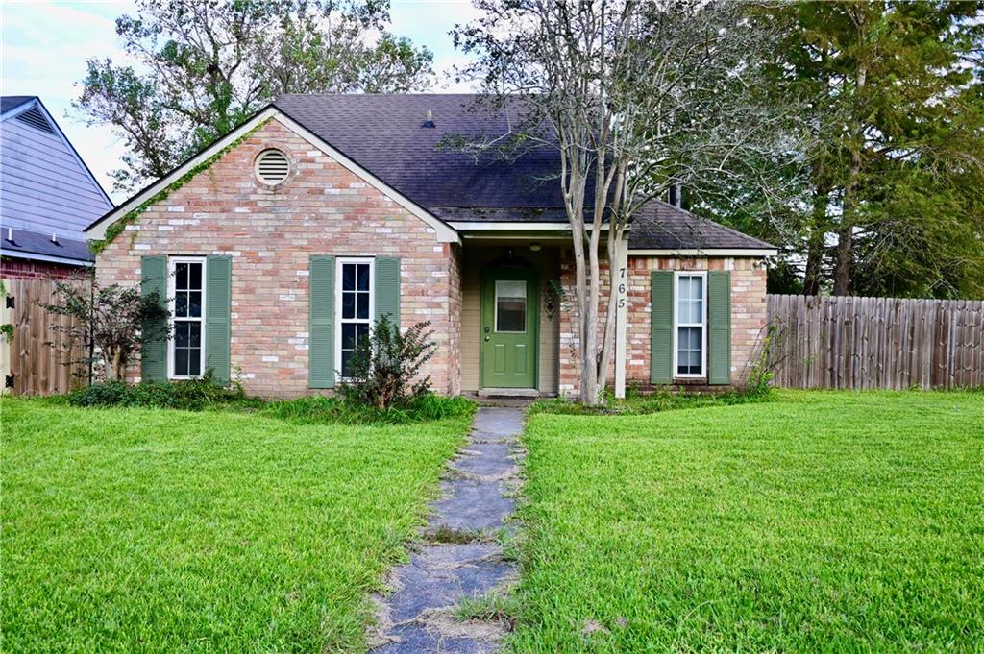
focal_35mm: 24
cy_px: 327
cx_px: 492
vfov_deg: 53.1
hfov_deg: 73.8
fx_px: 655
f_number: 5
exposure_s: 1/80
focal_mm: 16
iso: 110
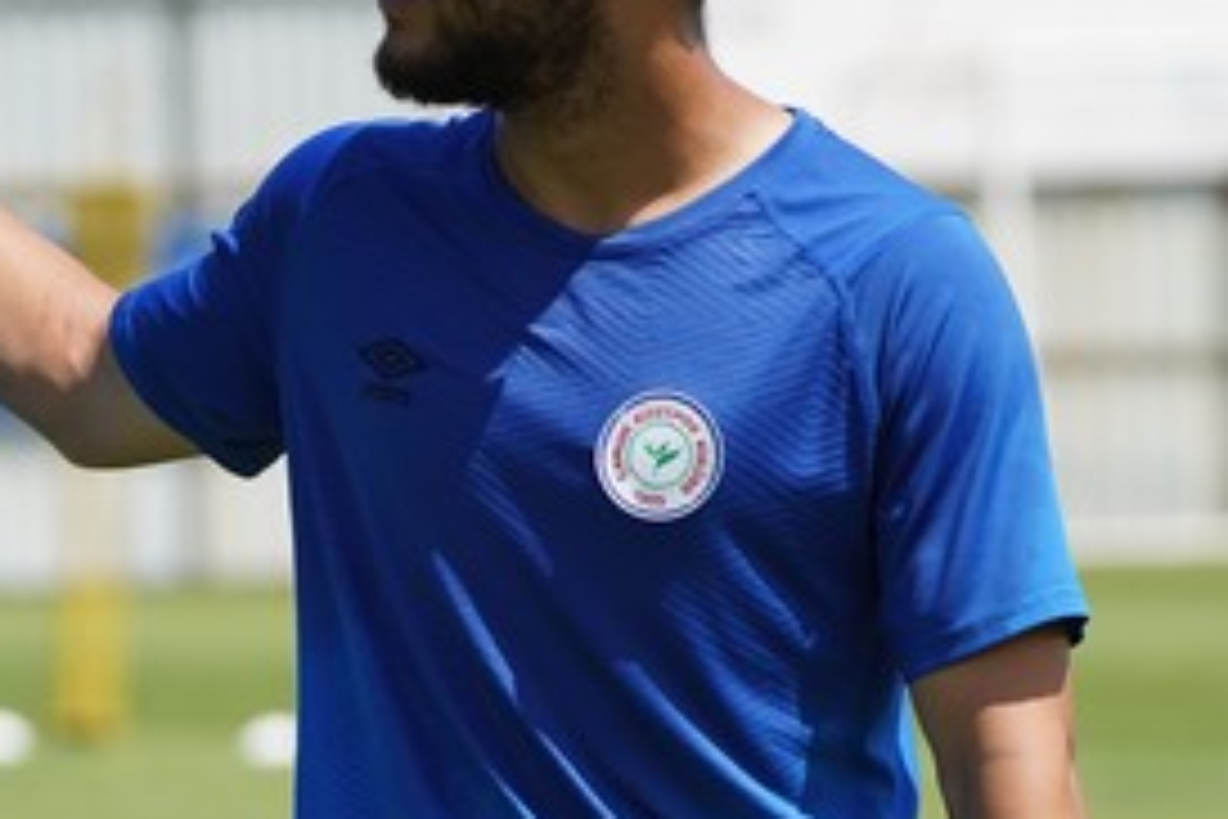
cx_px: 297
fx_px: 15895
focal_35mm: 466
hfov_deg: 4.4
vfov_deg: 3.0
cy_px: 542
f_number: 5.6
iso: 640
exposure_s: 1/2500
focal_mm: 190
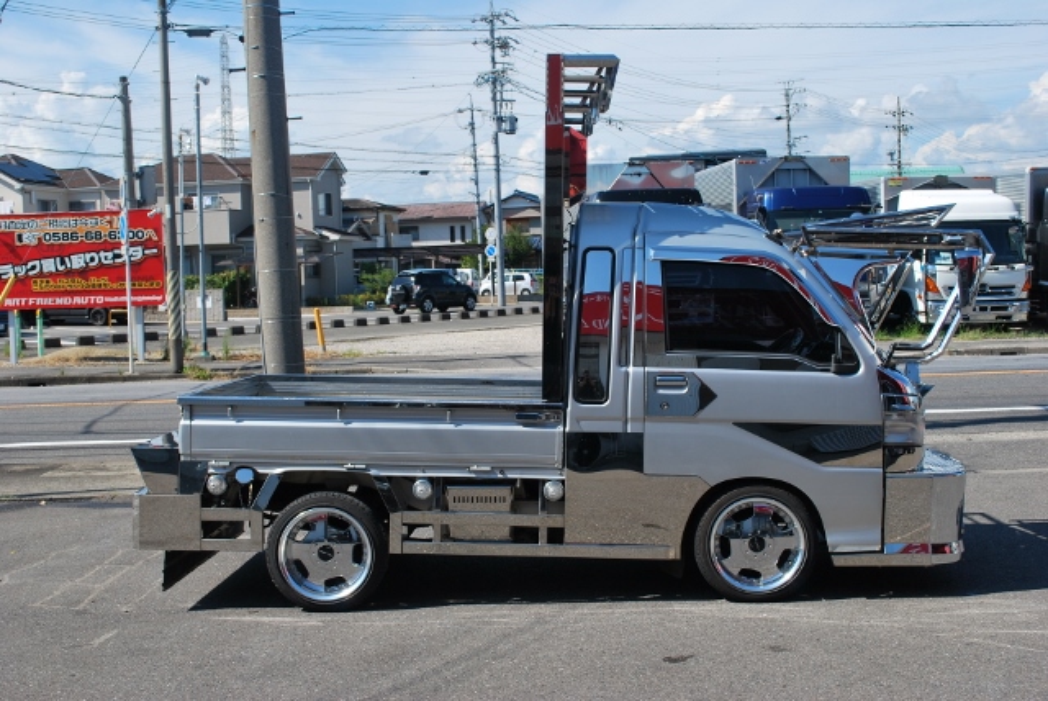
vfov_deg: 29.9
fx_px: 1311
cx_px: 524
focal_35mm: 45
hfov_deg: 43.6
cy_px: 350
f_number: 7.1
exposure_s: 1/200
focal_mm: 30
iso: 100
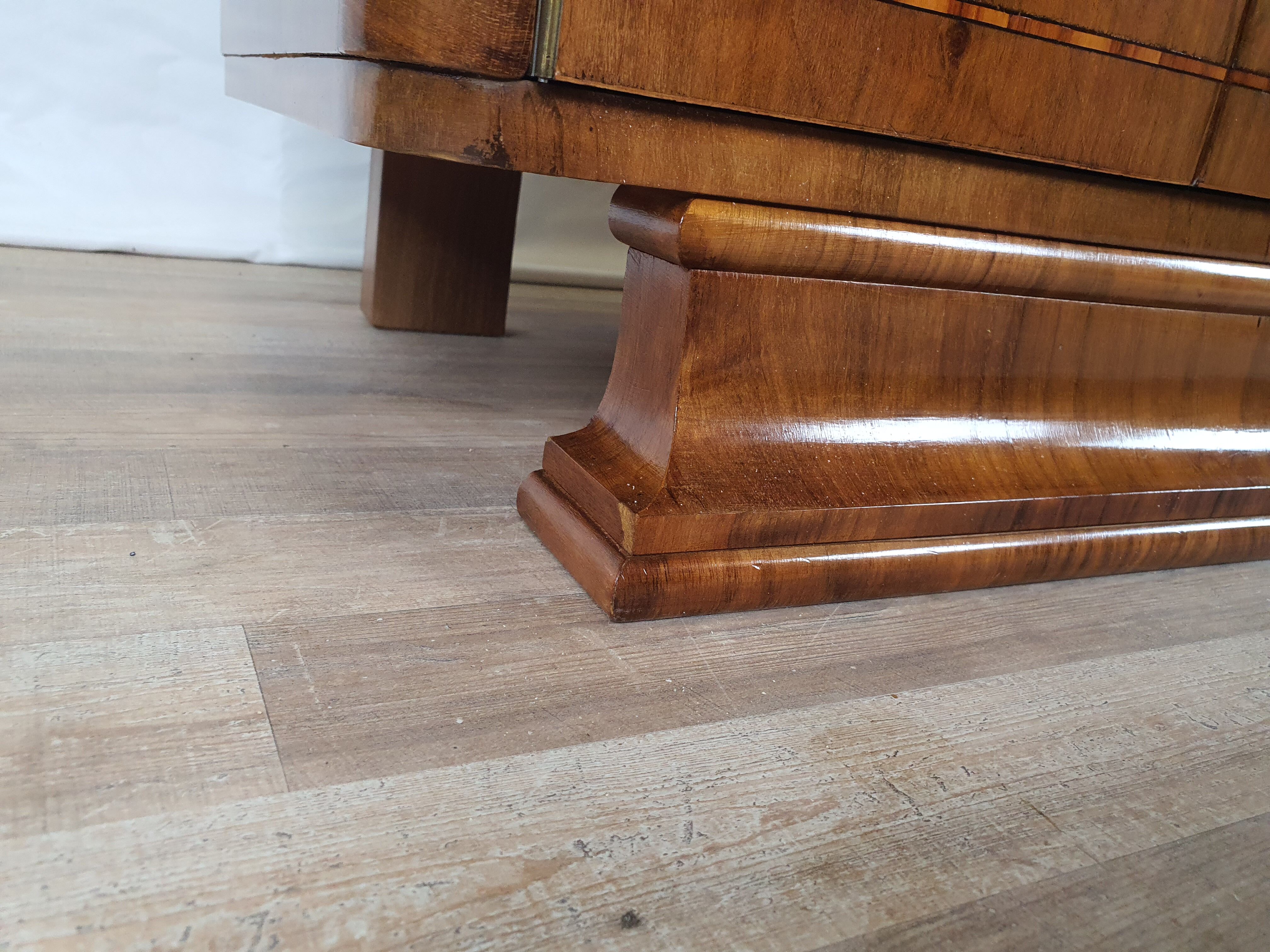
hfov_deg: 67.3
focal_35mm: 26
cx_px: 635
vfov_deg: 53.1
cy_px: 476
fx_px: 954
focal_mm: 4.3
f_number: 2.4
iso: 250
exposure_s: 1/50
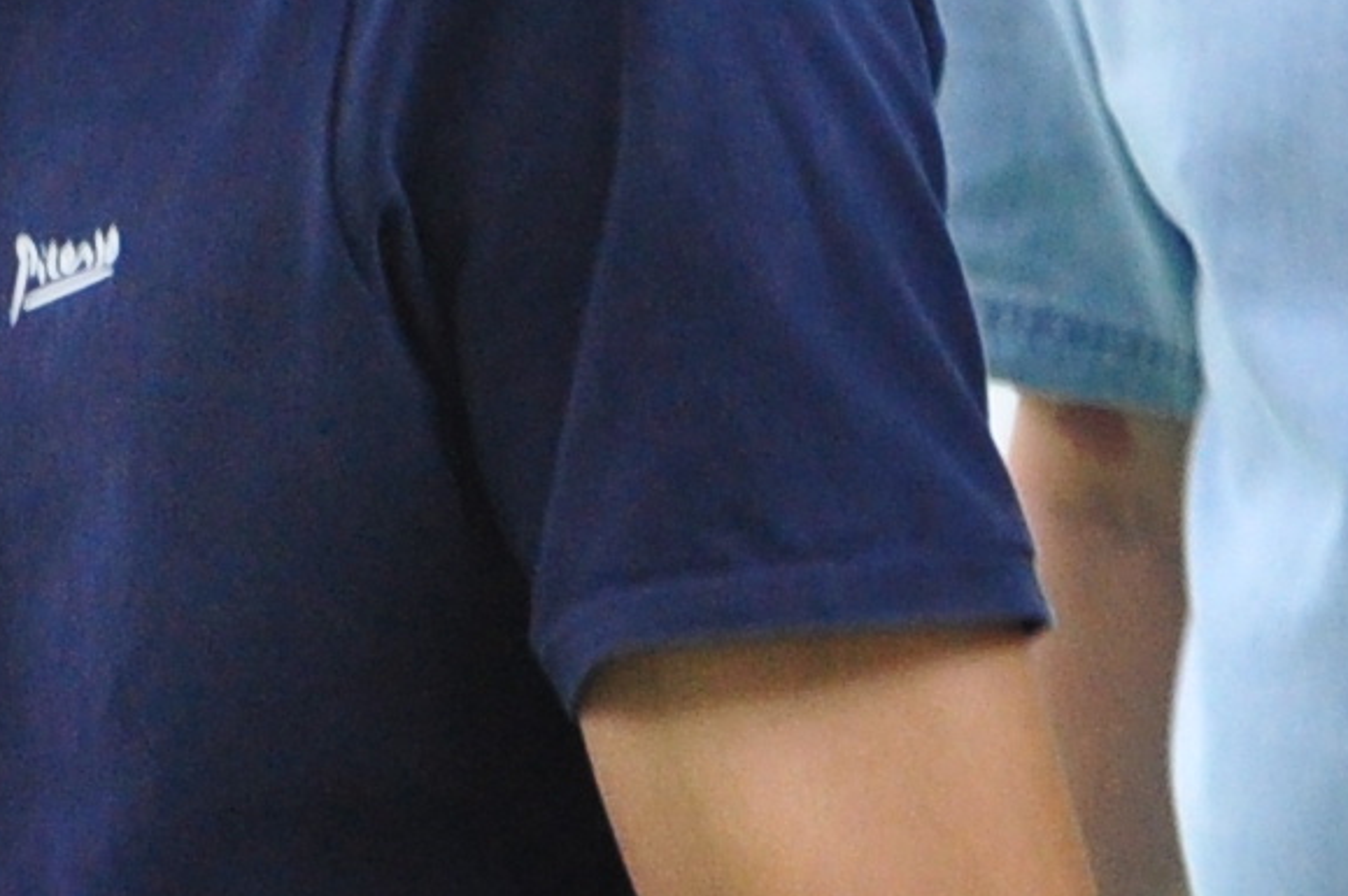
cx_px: -1413
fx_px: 10389
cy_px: 42
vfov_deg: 4.9
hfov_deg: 7.1
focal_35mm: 278
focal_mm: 25
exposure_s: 1/25
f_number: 4
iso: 640
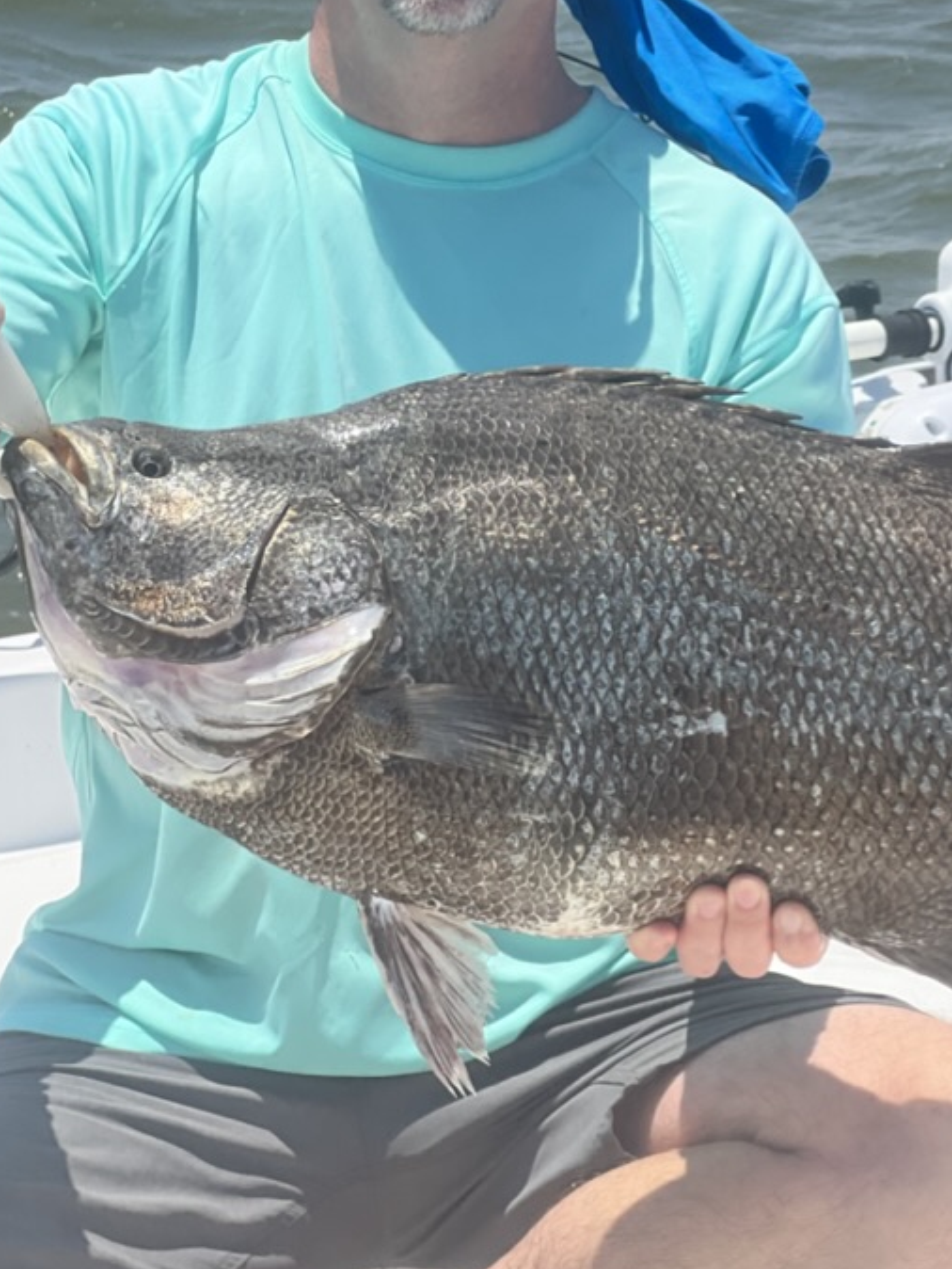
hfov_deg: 12.7
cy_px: 326
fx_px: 4288
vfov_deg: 16.7
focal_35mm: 117
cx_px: 639
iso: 32
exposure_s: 1/853
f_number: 2.8
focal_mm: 9
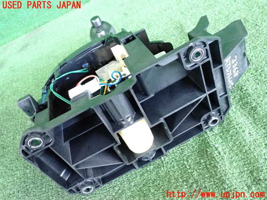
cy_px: 100
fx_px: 231
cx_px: 134
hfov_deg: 60.0
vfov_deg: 46.8
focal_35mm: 30
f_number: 2.3
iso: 2000
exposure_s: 1/125
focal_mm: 5.4
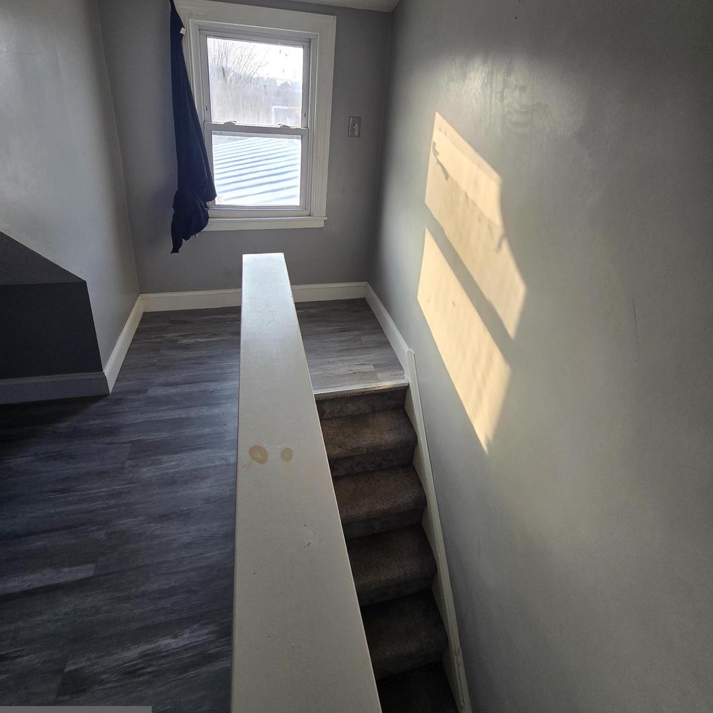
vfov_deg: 85.5
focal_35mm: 16
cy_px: 262
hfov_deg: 87.4
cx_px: 363
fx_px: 373
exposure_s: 1/120
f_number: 2.2
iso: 64
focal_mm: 2.2
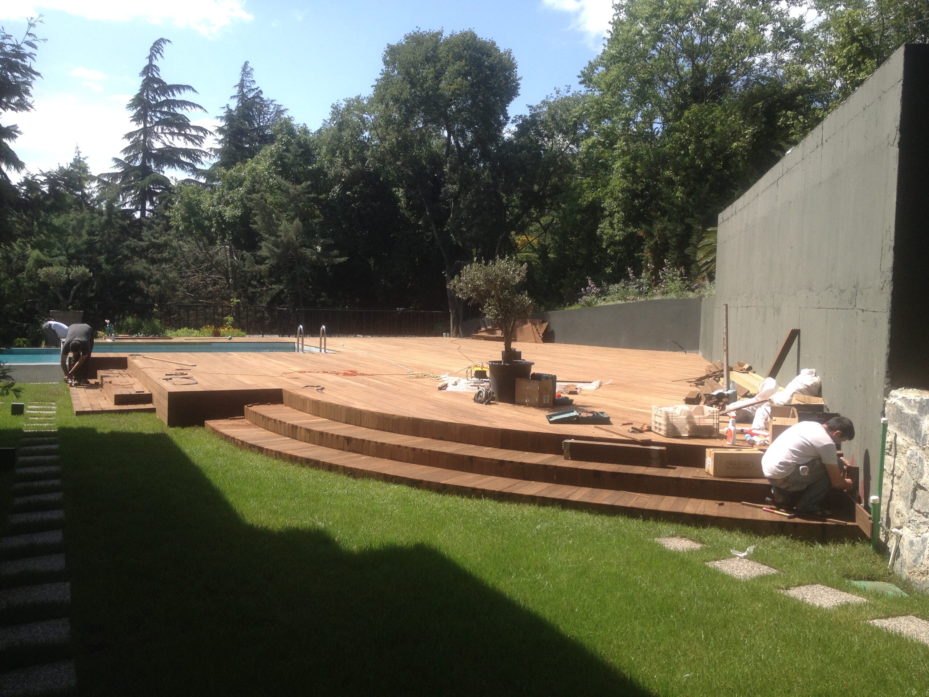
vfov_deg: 40.7
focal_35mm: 35
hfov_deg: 52.6
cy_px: 348
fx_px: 939
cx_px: 464
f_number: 2.4
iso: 50
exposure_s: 1/968
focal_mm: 4.28
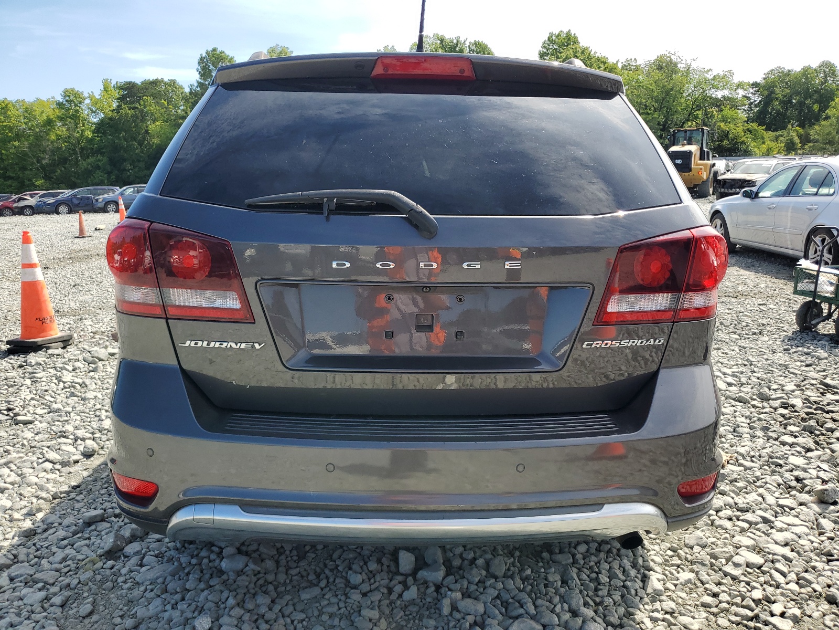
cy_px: 315
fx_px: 630
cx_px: 420
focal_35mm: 26
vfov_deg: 53.1
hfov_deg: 67.3
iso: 50
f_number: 1.5
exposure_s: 1/2000
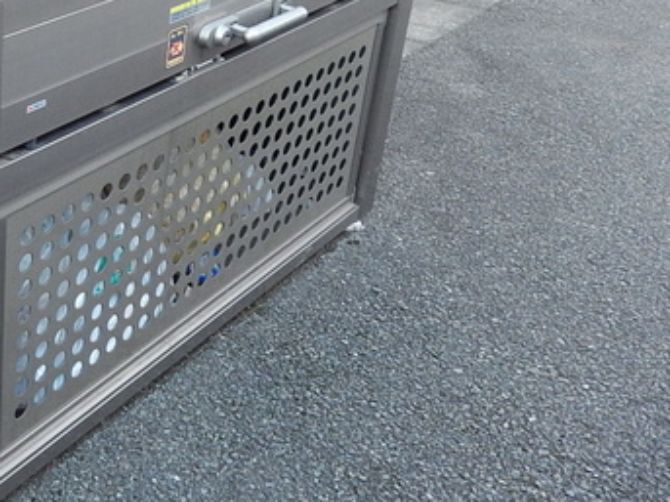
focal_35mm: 51
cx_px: 39
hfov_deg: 34.9
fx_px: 987
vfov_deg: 27.8
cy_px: 77
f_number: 3.4
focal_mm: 4.5
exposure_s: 1/200
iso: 400
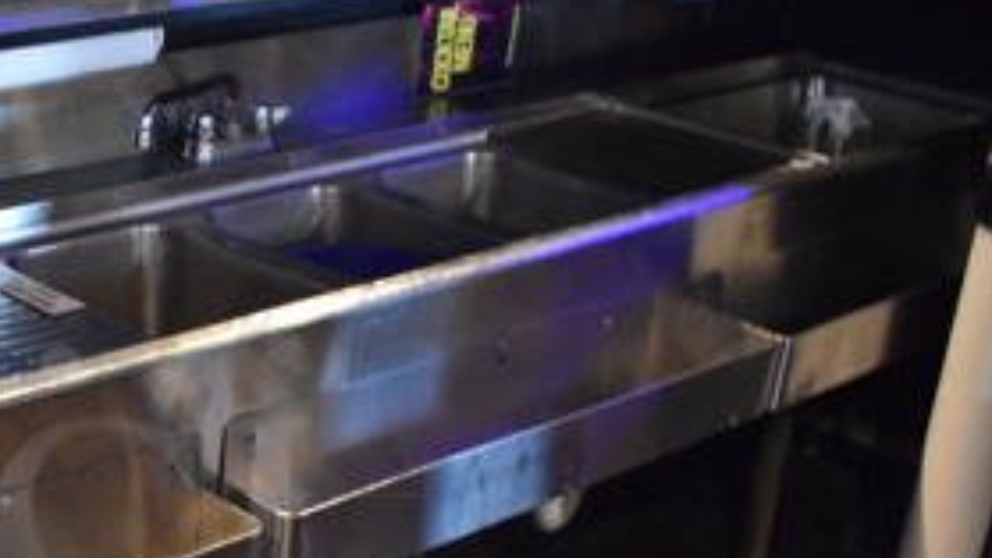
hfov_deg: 31.9
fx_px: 1631
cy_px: 508
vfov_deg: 19.1
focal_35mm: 62
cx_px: 60
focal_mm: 18
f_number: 3.5
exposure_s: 1/6
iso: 3200
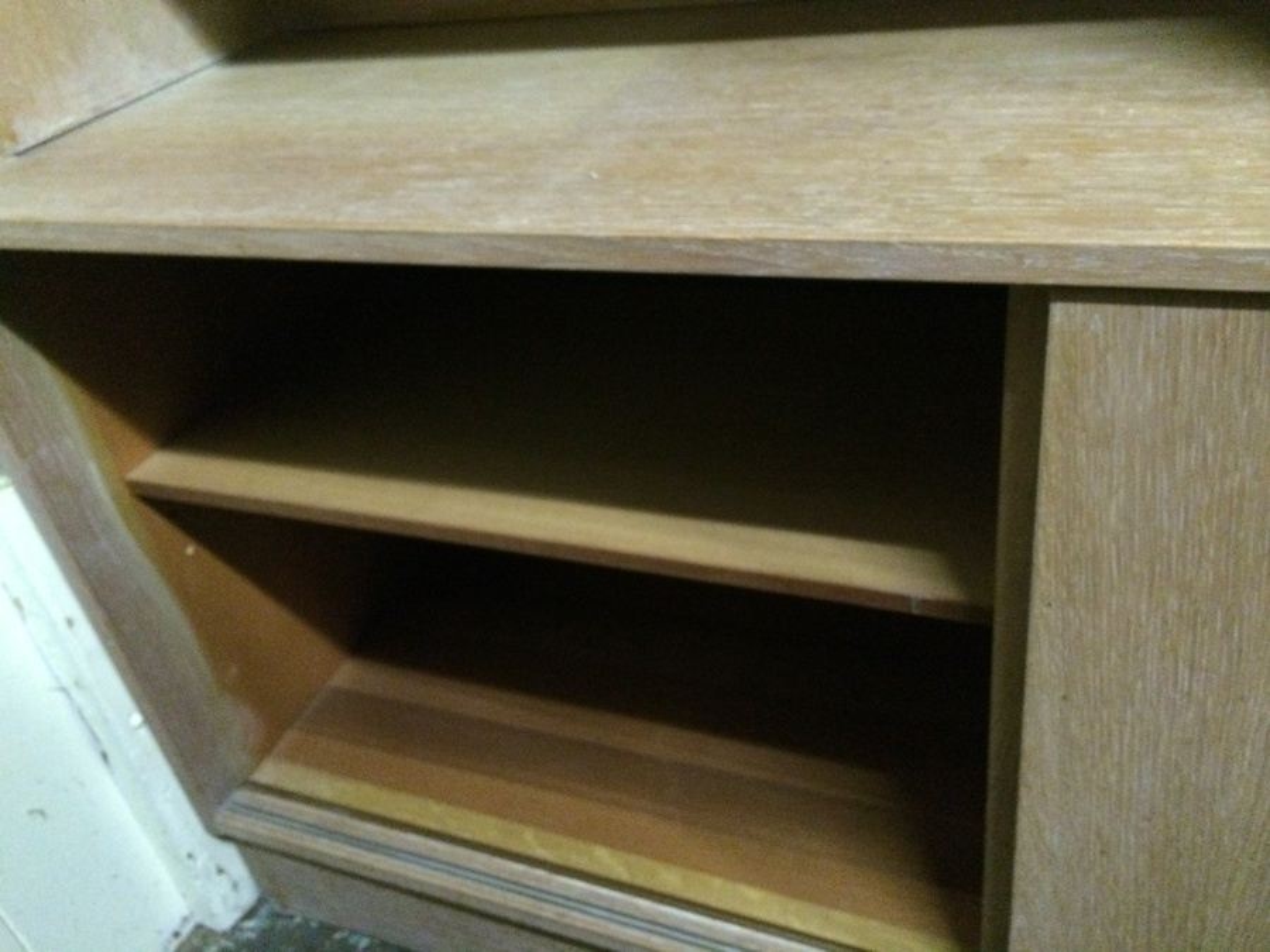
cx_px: 635
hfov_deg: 60.0
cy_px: 476
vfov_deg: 46.8
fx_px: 1101
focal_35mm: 30
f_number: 2.2
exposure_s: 1/15
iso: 640
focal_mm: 4.12
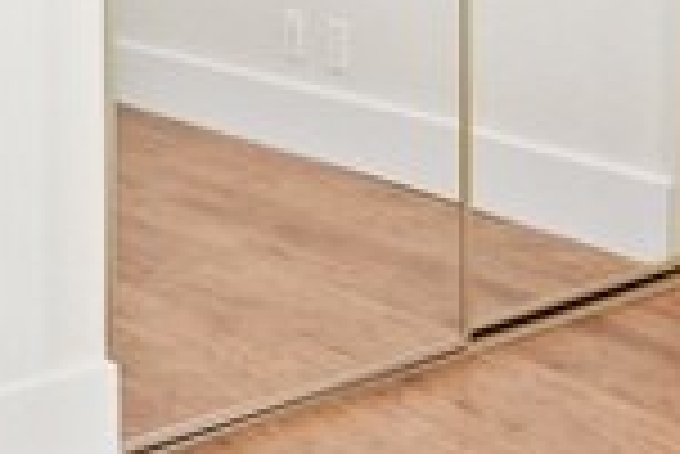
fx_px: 1796
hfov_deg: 21.3
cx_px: 464
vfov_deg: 13.3
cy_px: -290
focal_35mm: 95
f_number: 8
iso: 1000
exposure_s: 1/25
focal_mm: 14
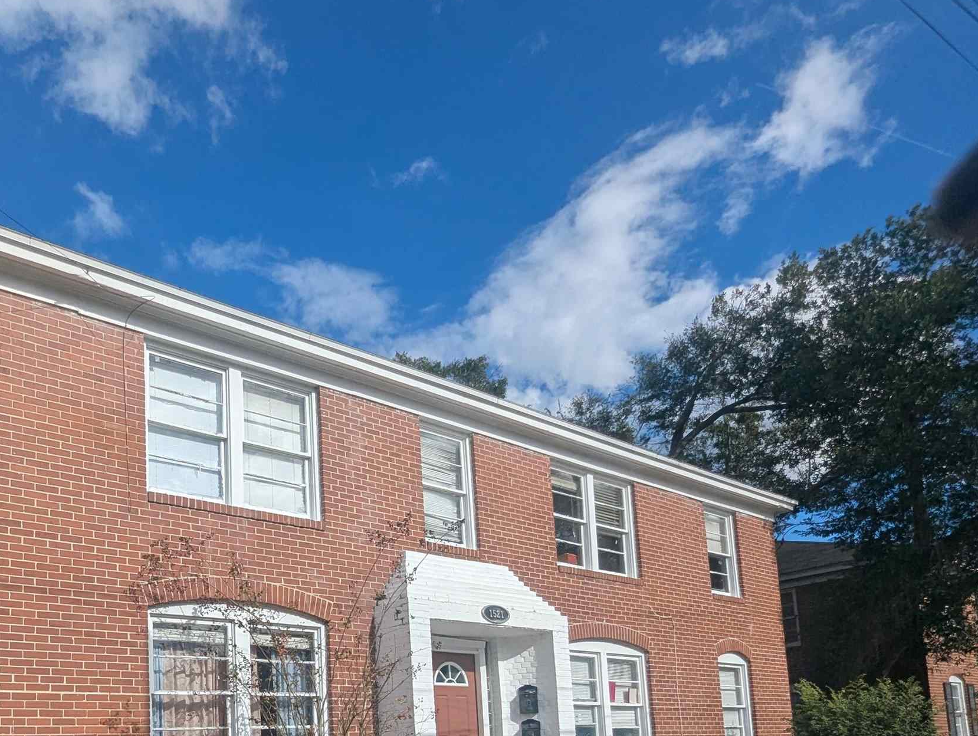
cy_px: 672
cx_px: 231
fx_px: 679
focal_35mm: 24
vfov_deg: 50.1
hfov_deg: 66.5
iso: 44
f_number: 2.2
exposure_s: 1/2398
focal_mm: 1.95
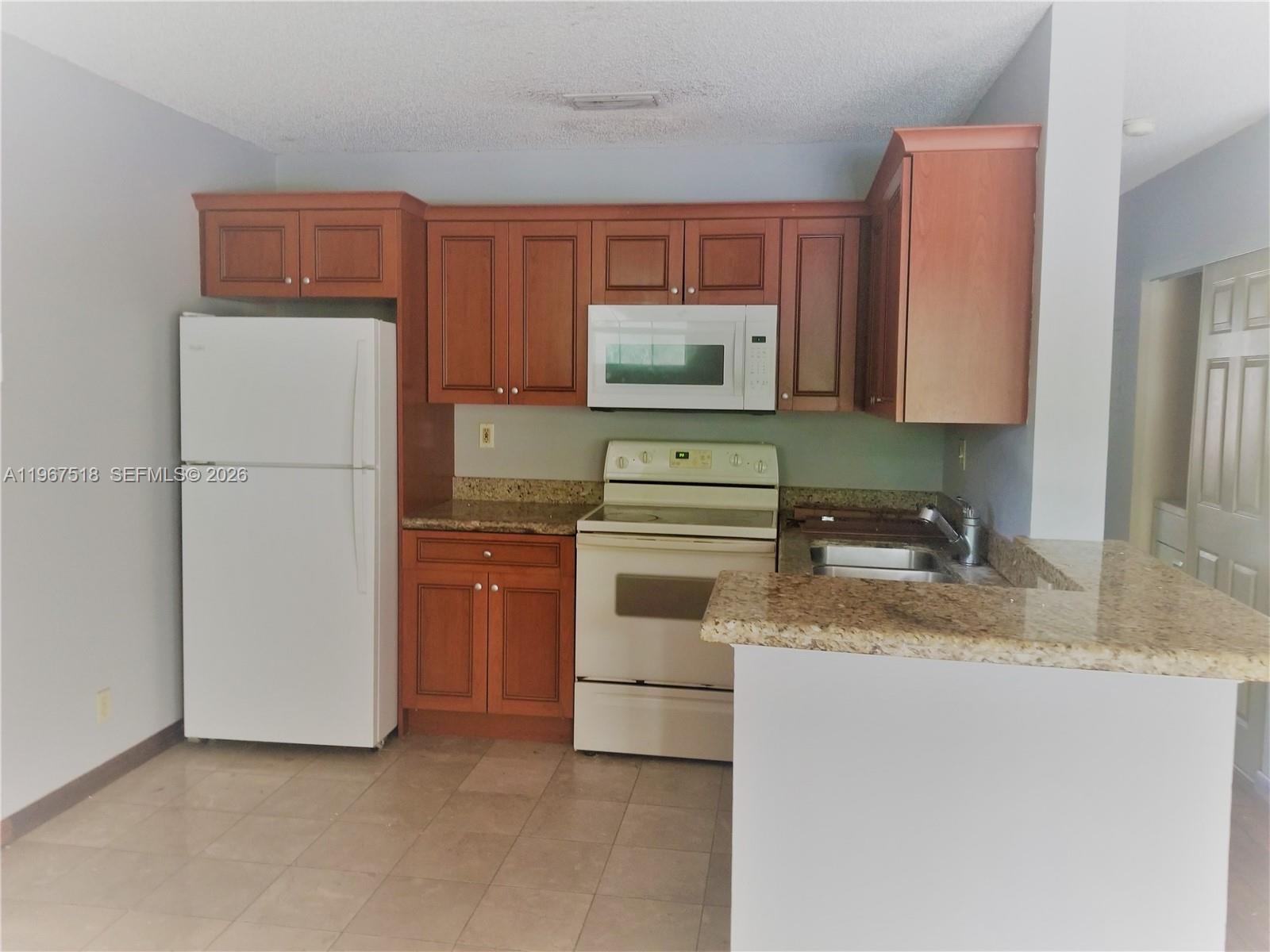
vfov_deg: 53.1
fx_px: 954
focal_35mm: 26
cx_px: 635
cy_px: 476
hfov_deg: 67.3
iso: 320
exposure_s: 1/10
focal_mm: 4.25
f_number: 1.7
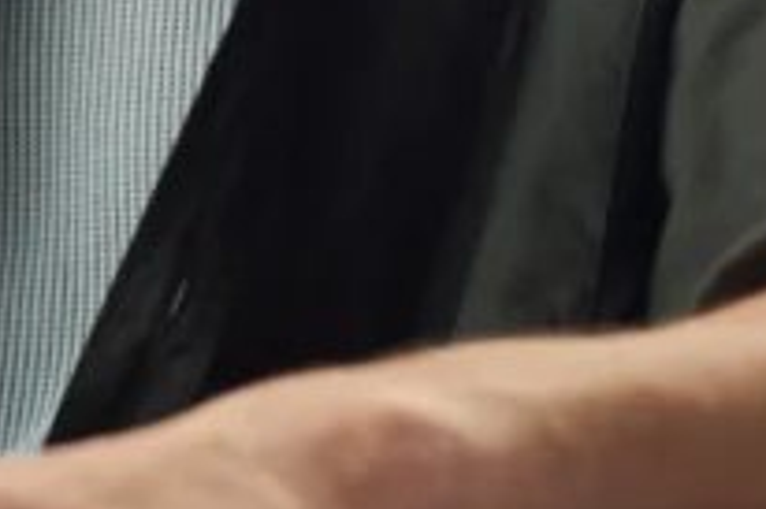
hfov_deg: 8.2
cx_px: -197
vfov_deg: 5.4
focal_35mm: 249
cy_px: -444
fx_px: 5294
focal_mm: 50
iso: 320
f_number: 3.5
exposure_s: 1/160
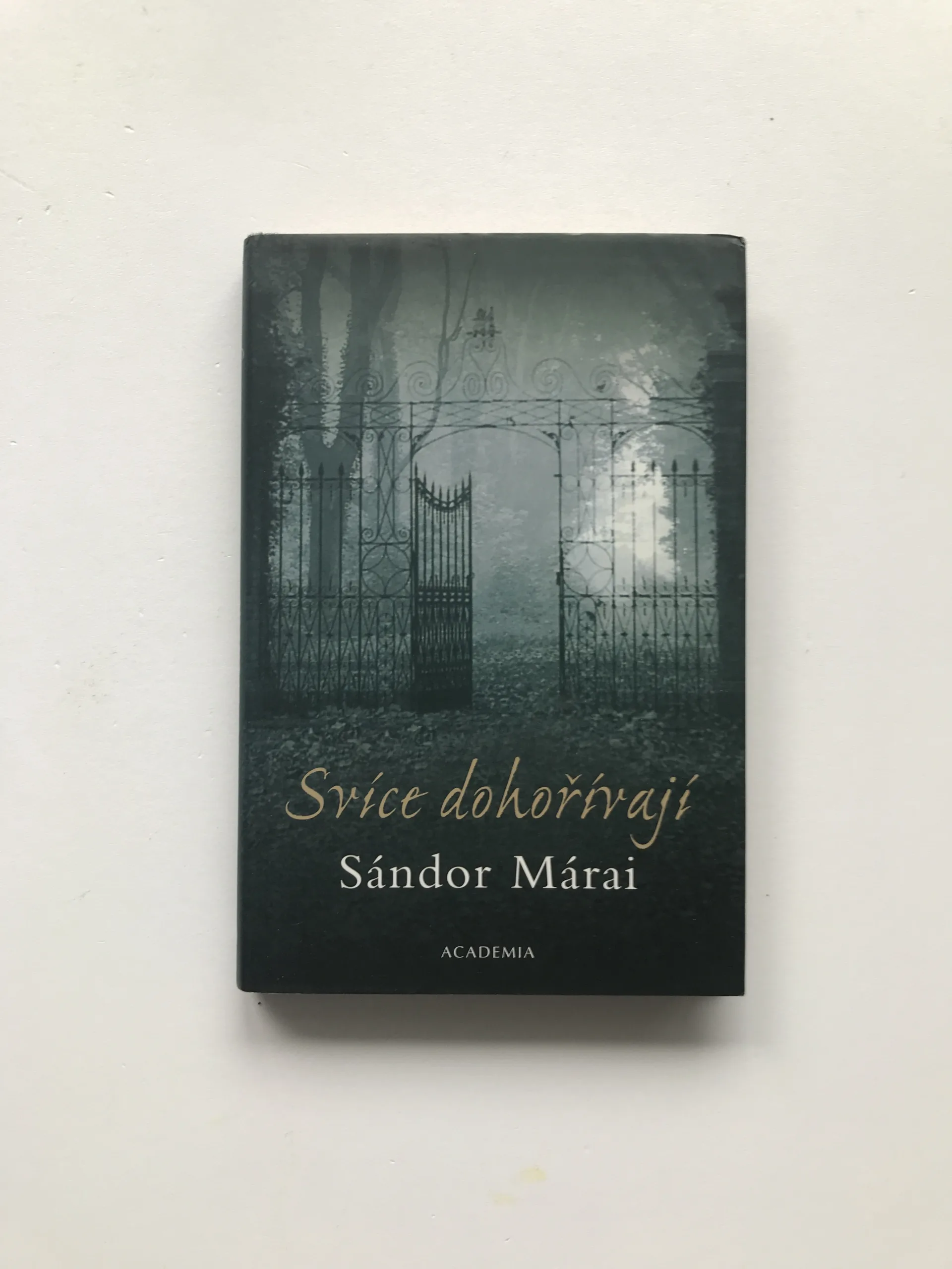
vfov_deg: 63.4
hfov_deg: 49.7
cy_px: 634
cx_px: 476
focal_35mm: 28
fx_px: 1027
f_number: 1.8
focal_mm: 3.99
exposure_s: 1/50
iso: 25
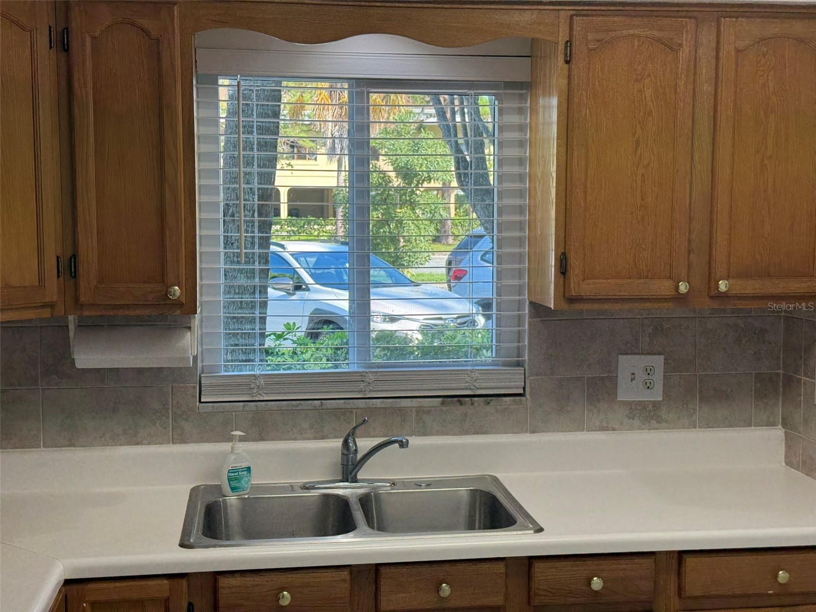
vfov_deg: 30.3
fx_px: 1131
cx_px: 408
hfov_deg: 39.7
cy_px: 306
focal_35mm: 48
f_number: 1.78
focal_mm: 6.76
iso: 64
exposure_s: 1/189
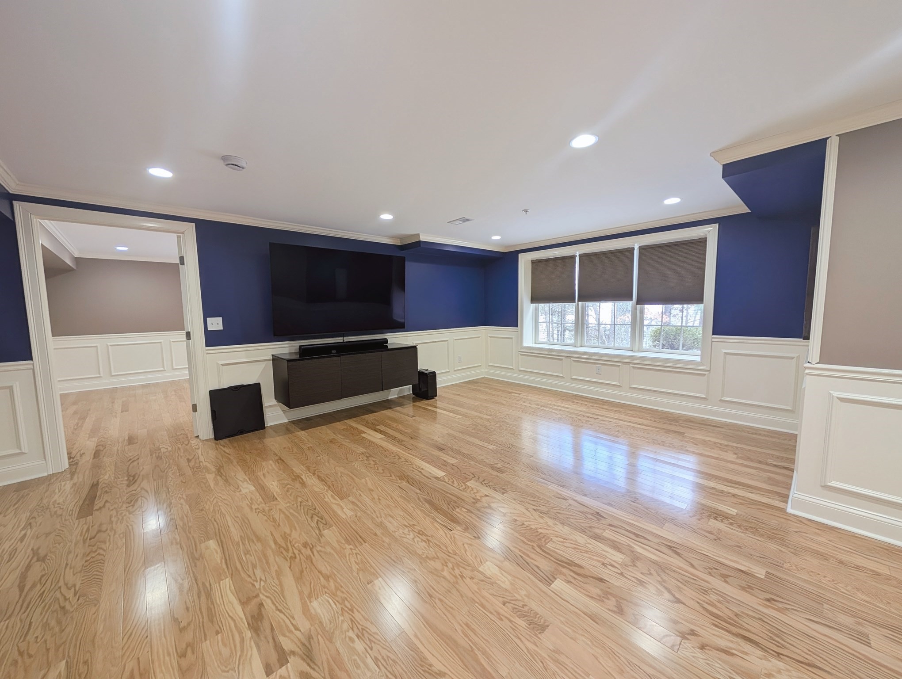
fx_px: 313
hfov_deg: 110.5
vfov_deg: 94.6
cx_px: 451
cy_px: 340
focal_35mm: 12
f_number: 1.7
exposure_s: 1/40
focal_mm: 2.02
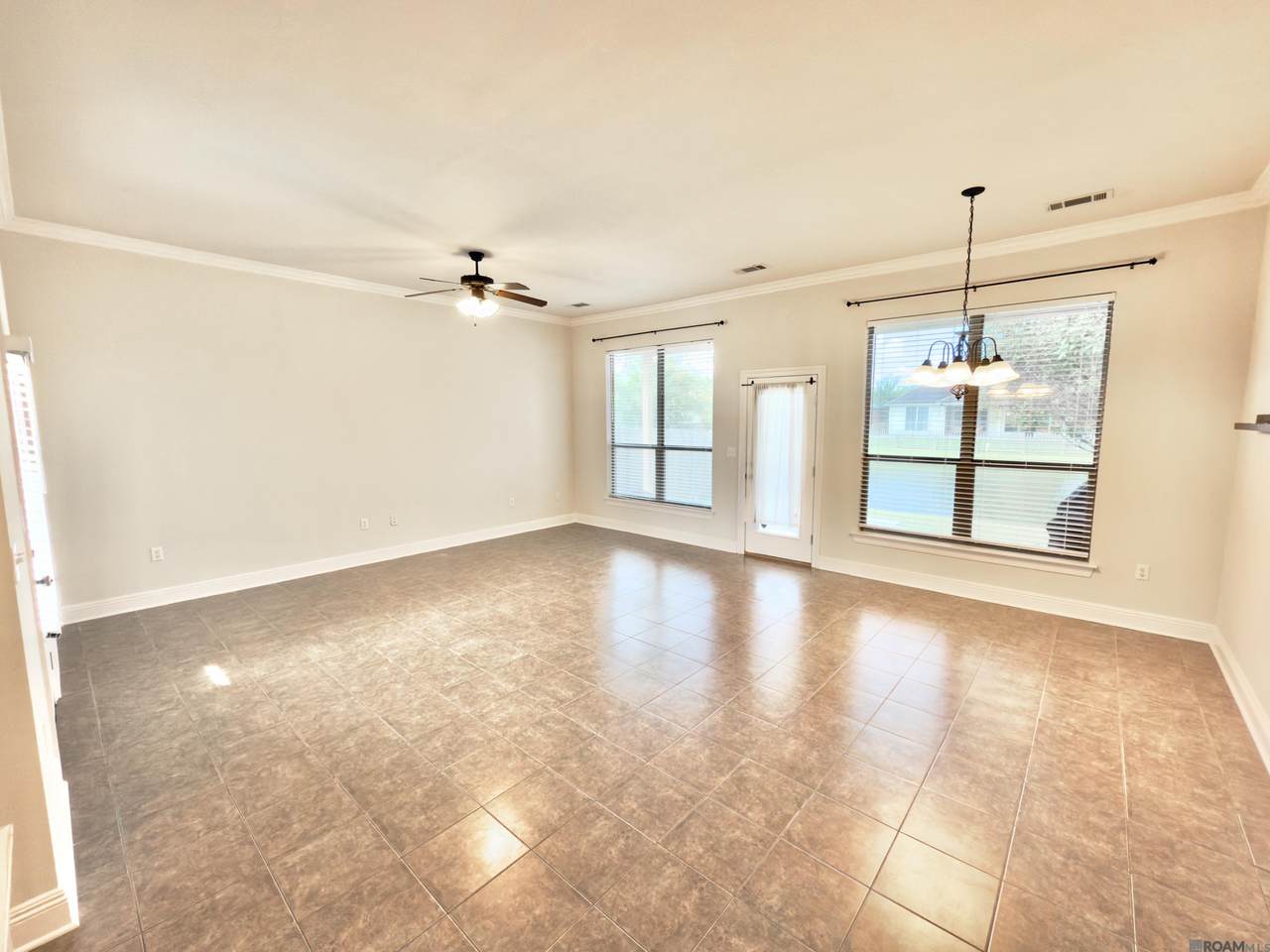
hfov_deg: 102.1
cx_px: 635
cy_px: 476
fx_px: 514
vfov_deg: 85.7
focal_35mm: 14
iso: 40
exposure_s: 1/40
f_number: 2.2
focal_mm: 2.22
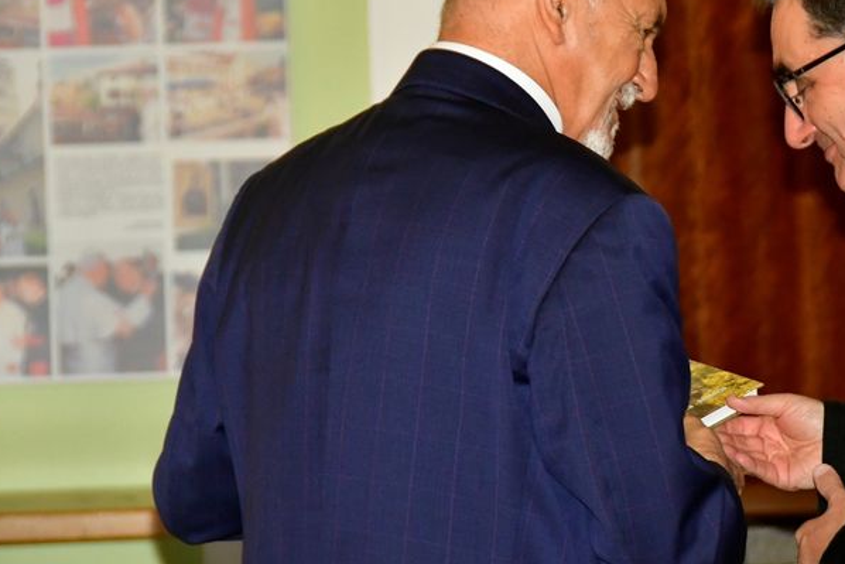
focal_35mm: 308
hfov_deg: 6.7
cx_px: 680
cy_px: 234
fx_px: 7231
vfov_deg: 4.5
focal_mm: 120
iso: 2500
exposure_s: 1/60
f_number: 6.3
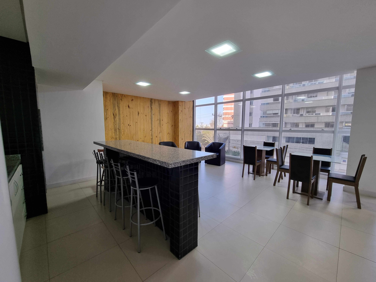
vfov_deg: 89.9
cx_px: 188
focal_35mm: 13
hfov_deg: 106.2
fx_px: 141
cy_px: 141
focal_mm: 2.2
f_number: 2.2
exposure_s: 1/60
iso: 125
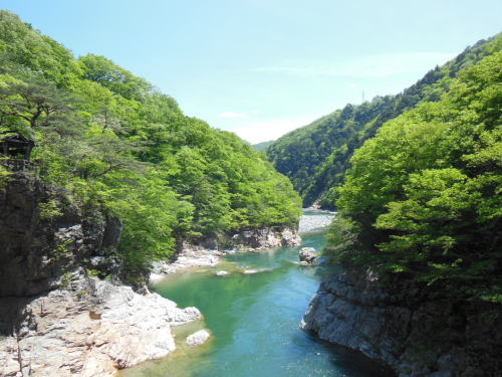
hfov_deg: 69.4
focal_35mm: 25
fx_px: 363
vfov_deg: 54.9
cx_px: 251
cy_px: 188
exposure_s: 1/500
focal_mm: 4.5
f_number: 3.5
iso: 125
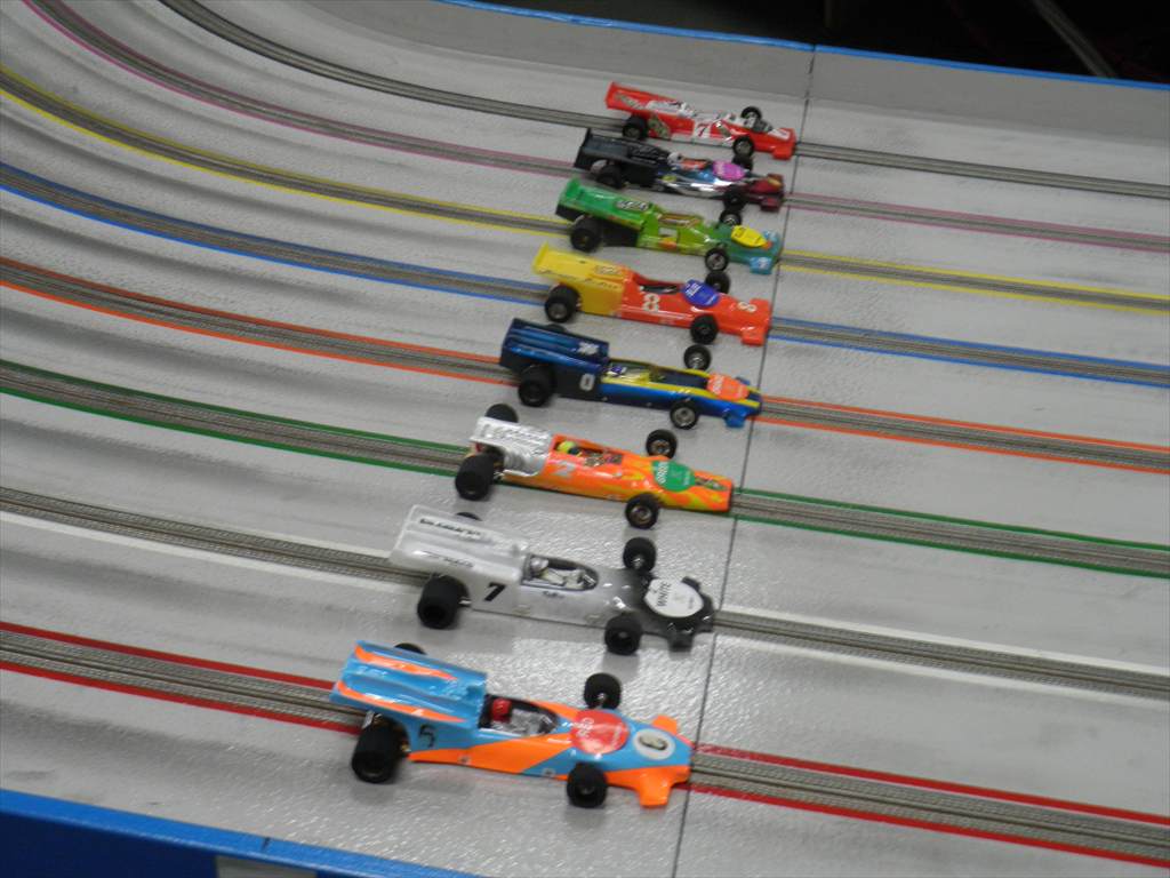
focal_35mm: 49
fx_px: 1656
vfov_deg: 29.7
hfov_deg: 38.9
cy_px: 439
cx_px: 585
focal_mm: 8.7
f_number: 4.2
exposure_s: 1/20
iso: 200
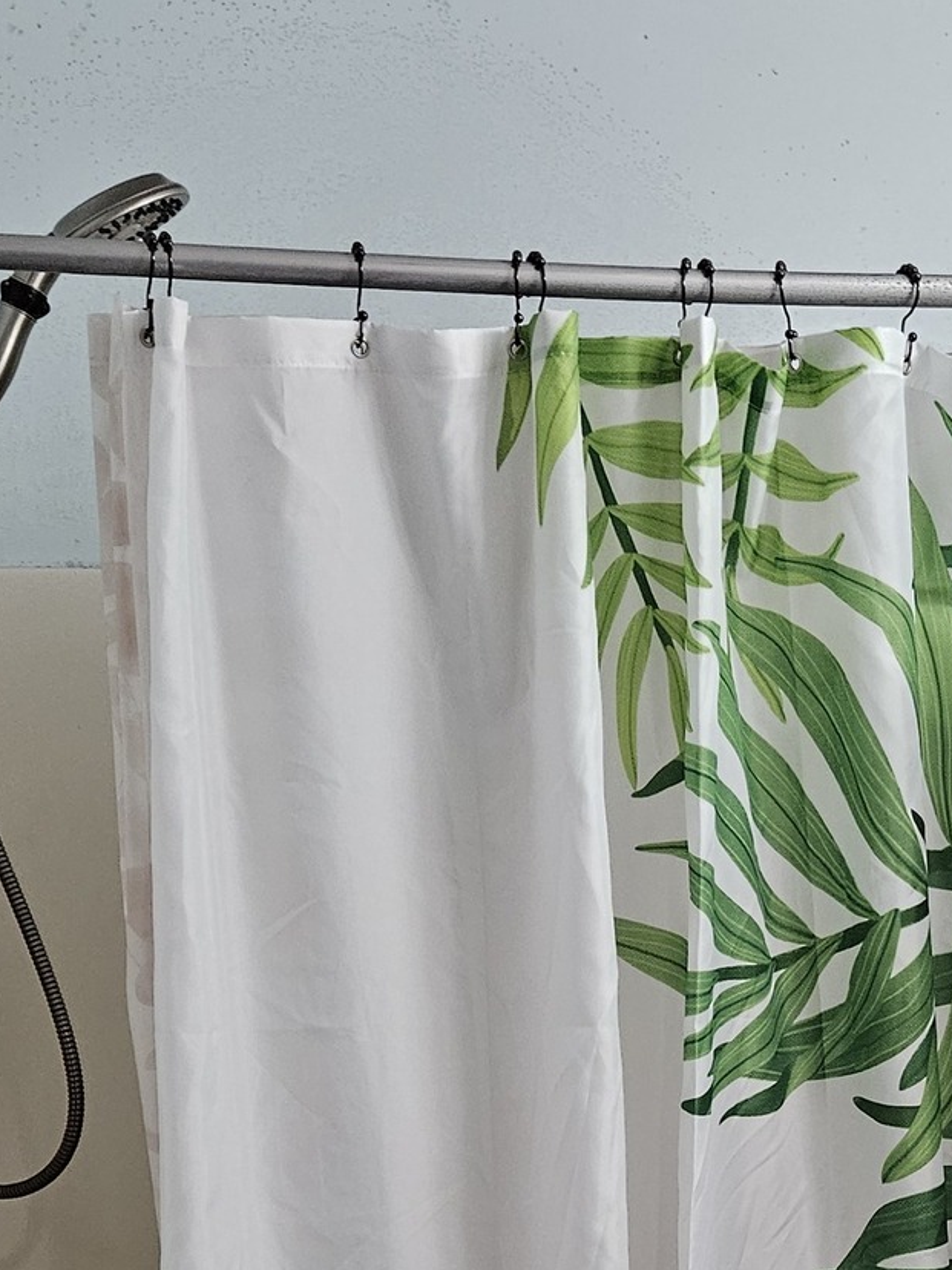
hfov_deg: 22.3
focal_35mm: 64
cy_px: 1298
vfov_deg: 28.3
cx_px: 874
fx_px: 2347
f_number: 1.8
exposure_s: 1/120
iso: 400
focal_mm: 5.4
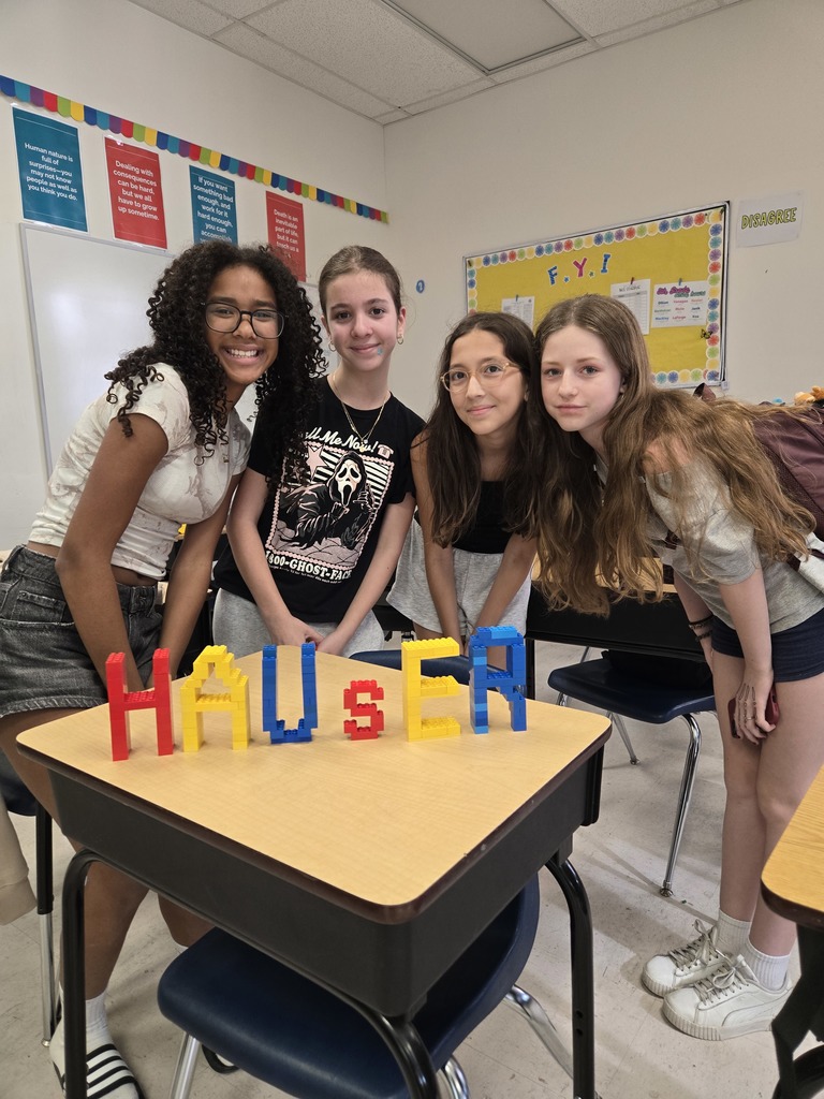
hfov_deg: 58.9
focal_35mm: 23
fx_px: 730
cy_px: 550
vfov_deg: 73.9
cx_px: 412
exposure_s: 1/120
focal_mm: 5.4
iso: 200
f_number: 1.8
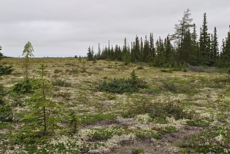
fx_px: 330
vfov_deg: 26.3
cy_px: 66
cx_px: 96
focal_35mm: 52
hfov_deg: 38.3
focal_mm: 29
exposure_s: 1/200
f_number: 10
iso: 200
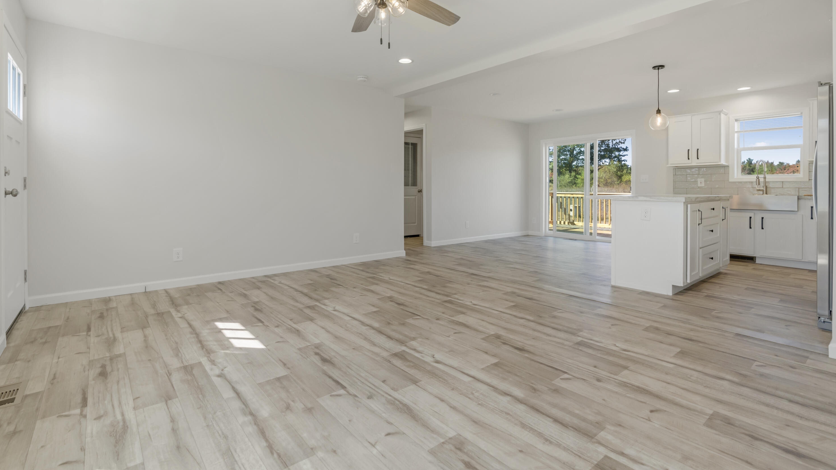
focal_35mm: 17
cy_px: 188
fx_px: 377
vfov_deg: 63.4
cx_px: 413
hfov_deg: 95.9
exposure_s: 1/125
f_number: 8
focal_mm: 16
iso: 800
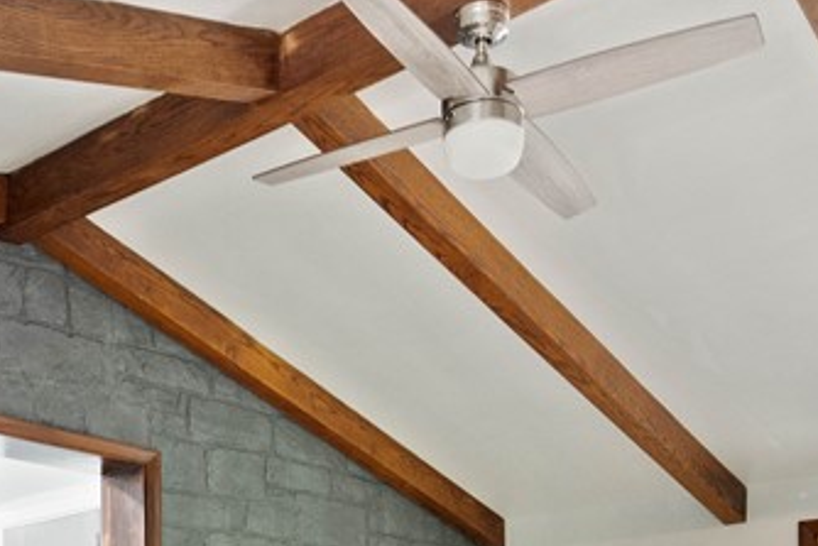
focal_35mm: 52
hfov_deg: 38.1
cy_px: 749
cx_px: 336
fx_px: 1182
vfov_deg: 22.6
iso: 2000
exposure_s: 1/80
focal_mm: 16
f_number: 4.5
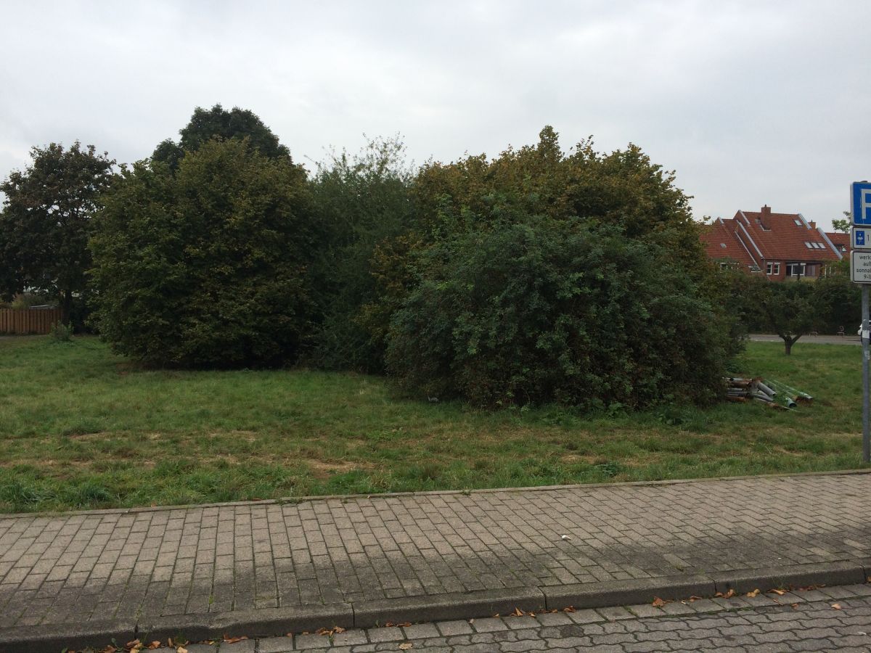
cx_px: 436
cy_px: 326
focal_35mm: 29
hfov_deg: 61.7
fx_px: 730
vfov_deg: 48.2
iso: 32
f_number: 2.2
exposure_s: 1/912
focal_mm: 4.15
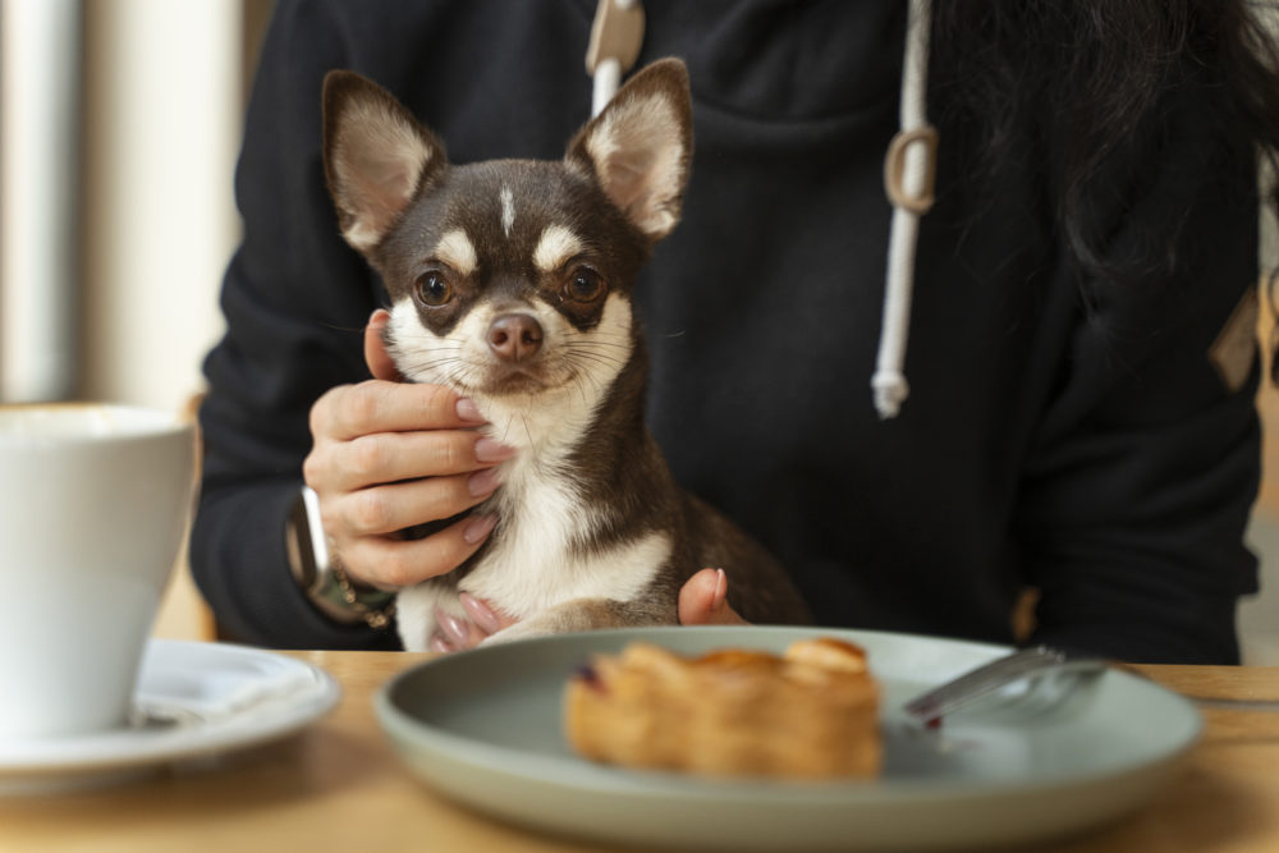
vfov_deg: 18.2
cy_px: 426
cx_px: 640
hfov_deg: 27.0
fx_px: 2665
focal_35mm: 75
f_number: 2.8
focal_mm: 75
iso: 800
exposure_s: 1/250
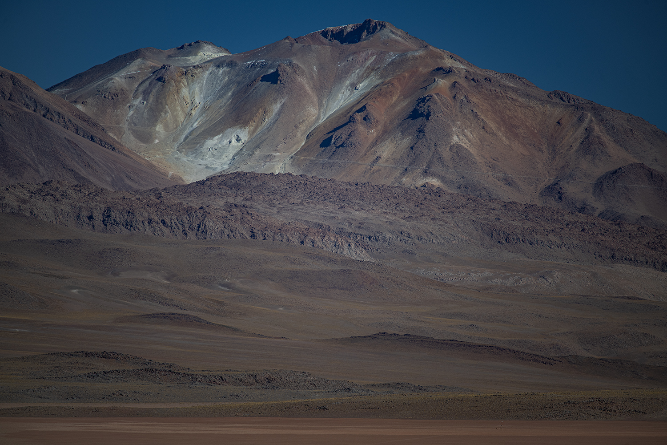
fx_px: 5558
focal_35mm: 300
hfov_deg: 6.9
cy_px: 222
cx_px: 334
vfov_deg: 4.6
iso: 125
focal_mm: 300
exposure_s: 1/320
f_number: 5.6
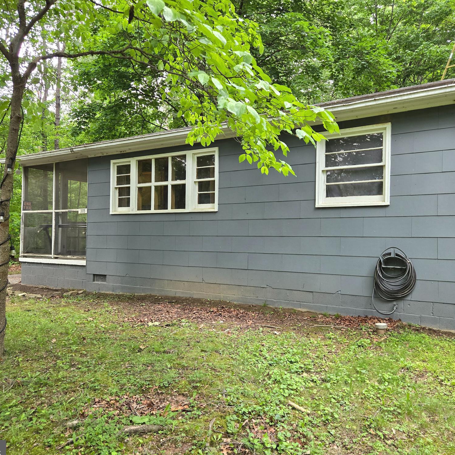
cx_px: 243
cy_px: 230
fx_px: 416
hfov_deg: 57.3
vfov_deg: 57.3
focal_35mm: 28
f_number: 1.8
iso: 125
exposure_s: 1/180
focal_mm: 5.4
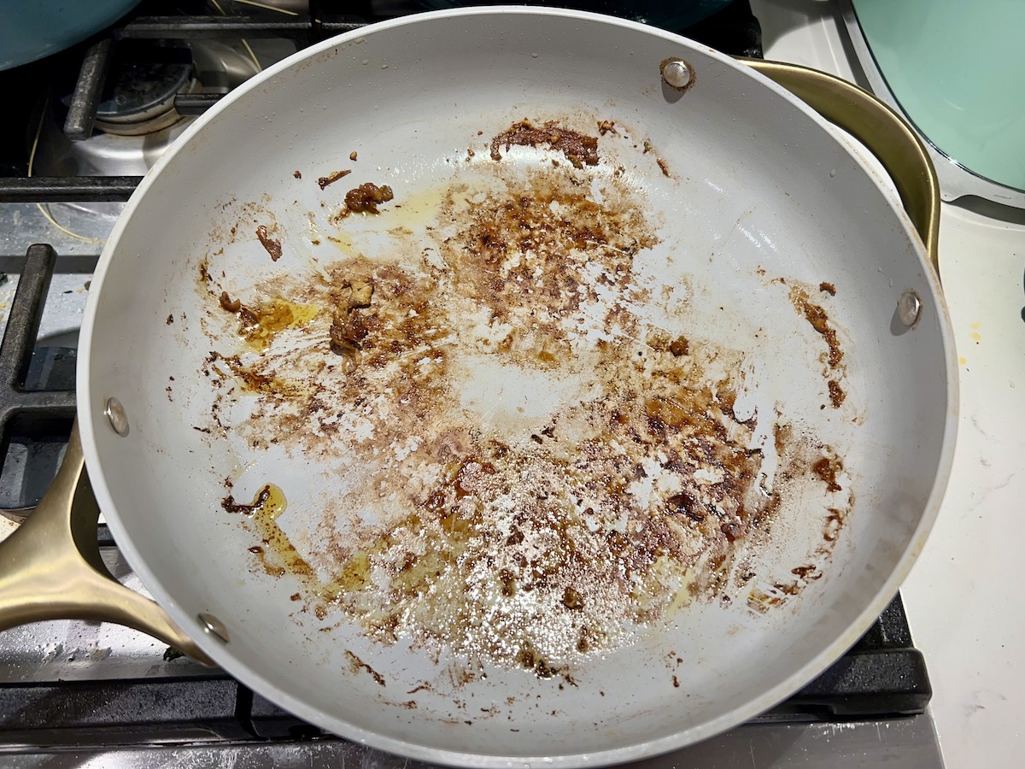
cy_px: 384
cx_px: 512
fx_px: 770
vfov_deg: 53.1
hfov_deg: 67.3
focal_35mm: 26
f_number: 1.5
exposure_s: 1/120
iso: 50
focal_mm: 5.7
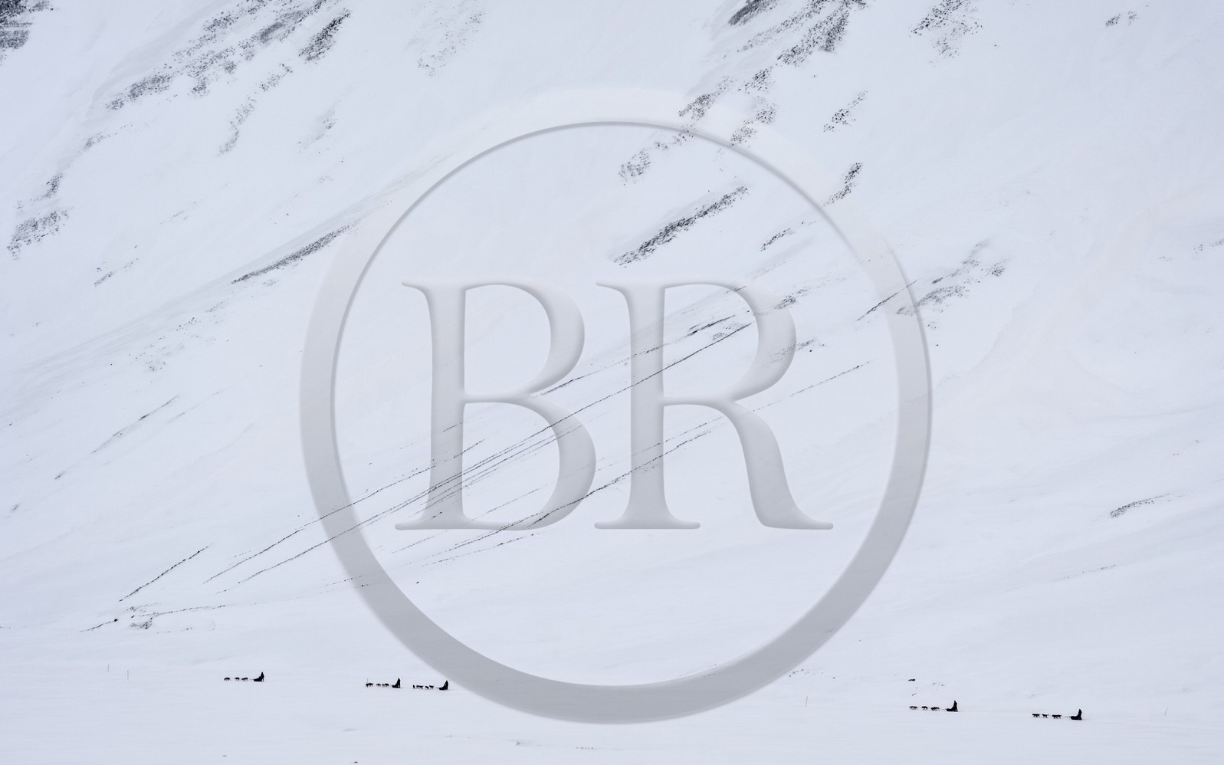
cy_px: 405
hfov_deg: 10.3
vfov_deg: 6.4
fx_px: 6805
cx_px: 612
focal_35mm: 204
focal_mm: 200
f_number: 7.1
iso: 400
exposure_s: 1/250
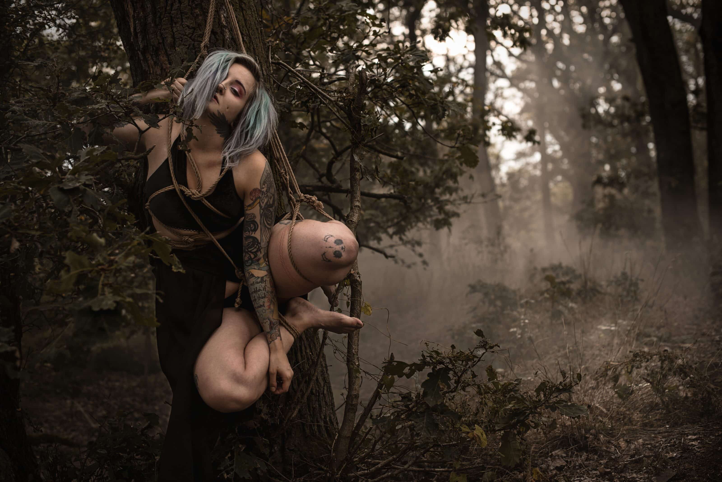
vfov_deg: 27.0
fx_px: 1003
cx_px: 361
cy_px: 241
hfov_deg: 39.6
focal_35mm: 50
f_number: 3.2
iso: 200
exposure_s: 1/500
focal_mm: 50
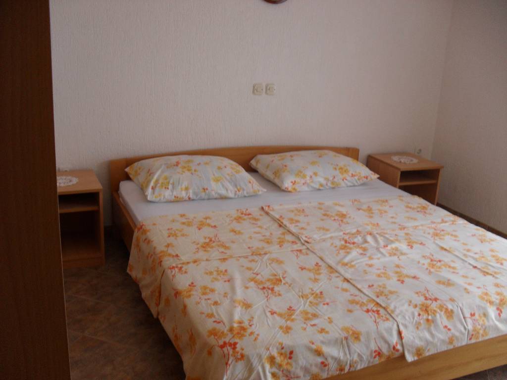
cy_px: 190
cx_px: 254
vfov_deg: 40.7
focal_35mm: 35
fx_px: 513
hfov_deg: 52.6
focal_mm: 6.3
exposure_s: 1/60
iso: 100
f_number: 3.2
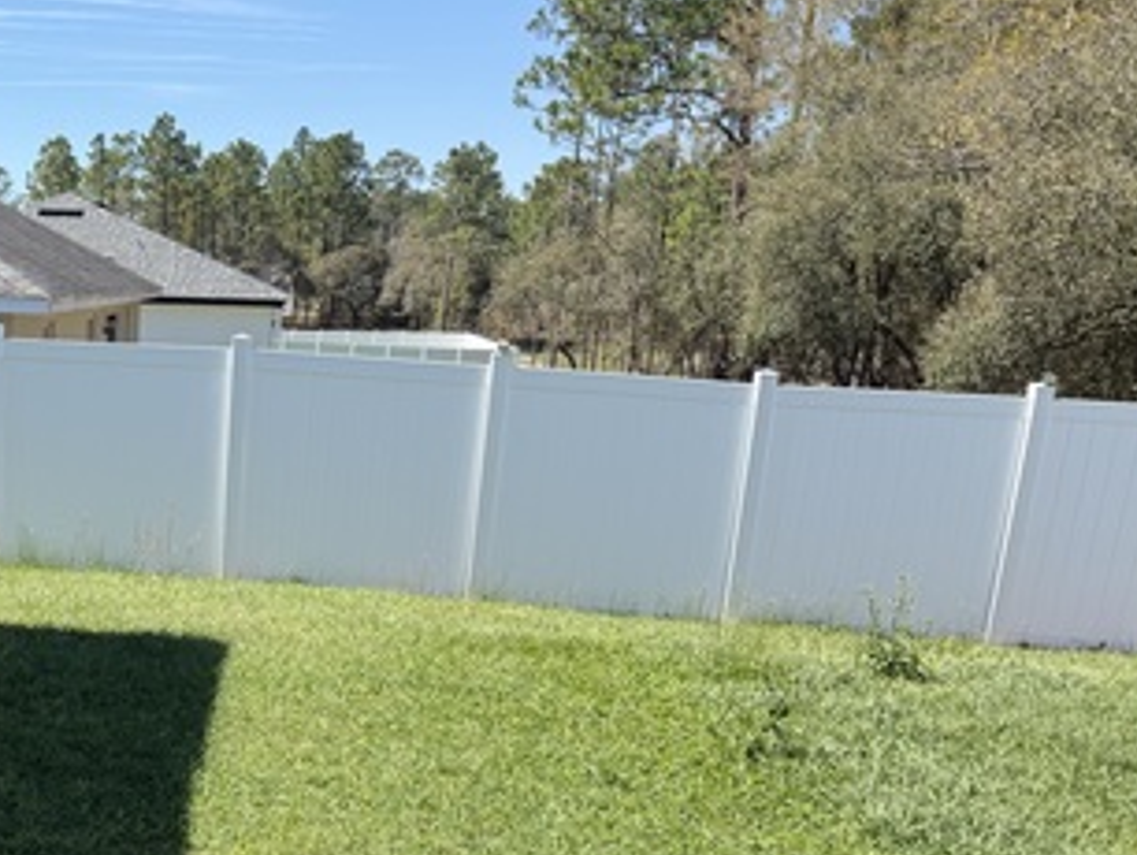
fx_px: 1545
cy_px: 740
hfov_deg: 37.7
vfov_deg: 29.8
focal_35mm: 47
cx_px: 108
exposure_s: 1/3584
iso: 100
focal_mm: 6.76
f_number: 1.78
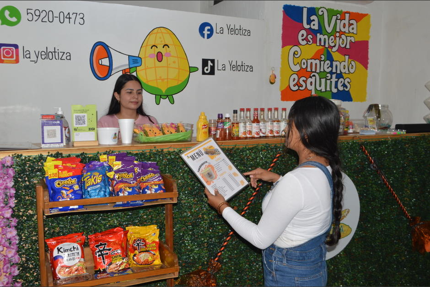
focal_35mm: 36
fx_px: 430
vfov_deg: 36.9
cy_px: 144
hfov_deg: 53.1
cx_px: 215
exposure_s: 1/125
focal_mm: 24
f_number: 8
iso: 400
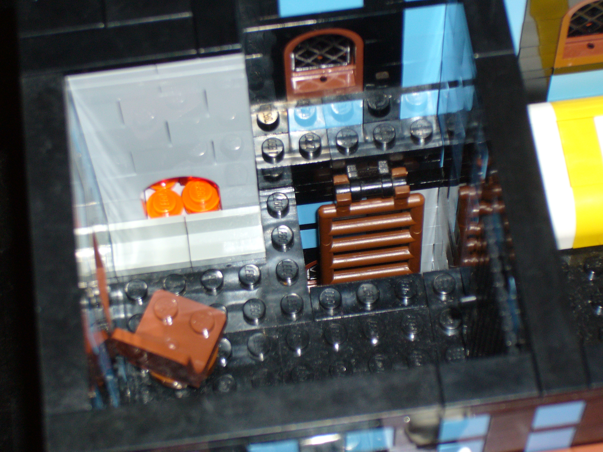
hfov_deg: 18.7
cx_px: 302
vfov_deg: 14.1
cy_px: 226
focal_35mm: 105
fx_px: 1829
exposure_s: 1/30
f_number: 5
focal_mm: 17.4
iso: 100
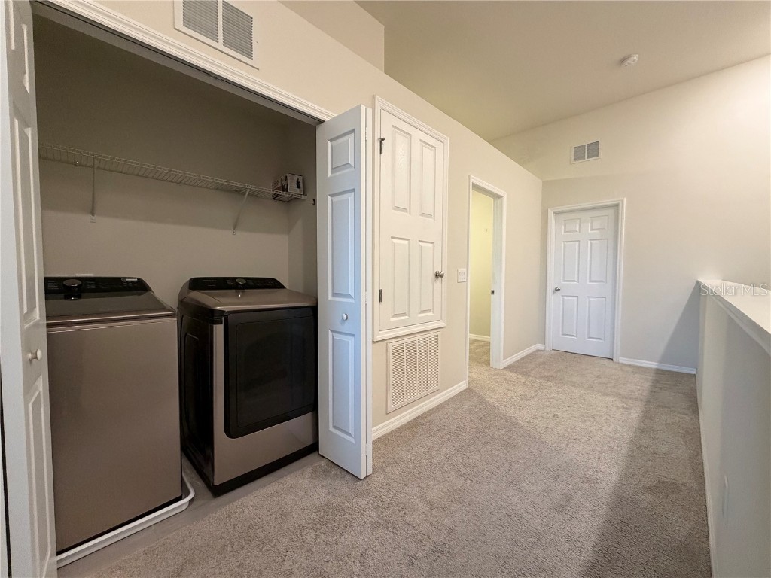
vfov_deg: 85.7
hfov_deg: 102.1
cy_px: 289
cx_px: 386
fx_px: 312
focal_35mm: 14
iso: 500
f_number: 2.2
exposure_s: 1/60
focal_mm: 2.22
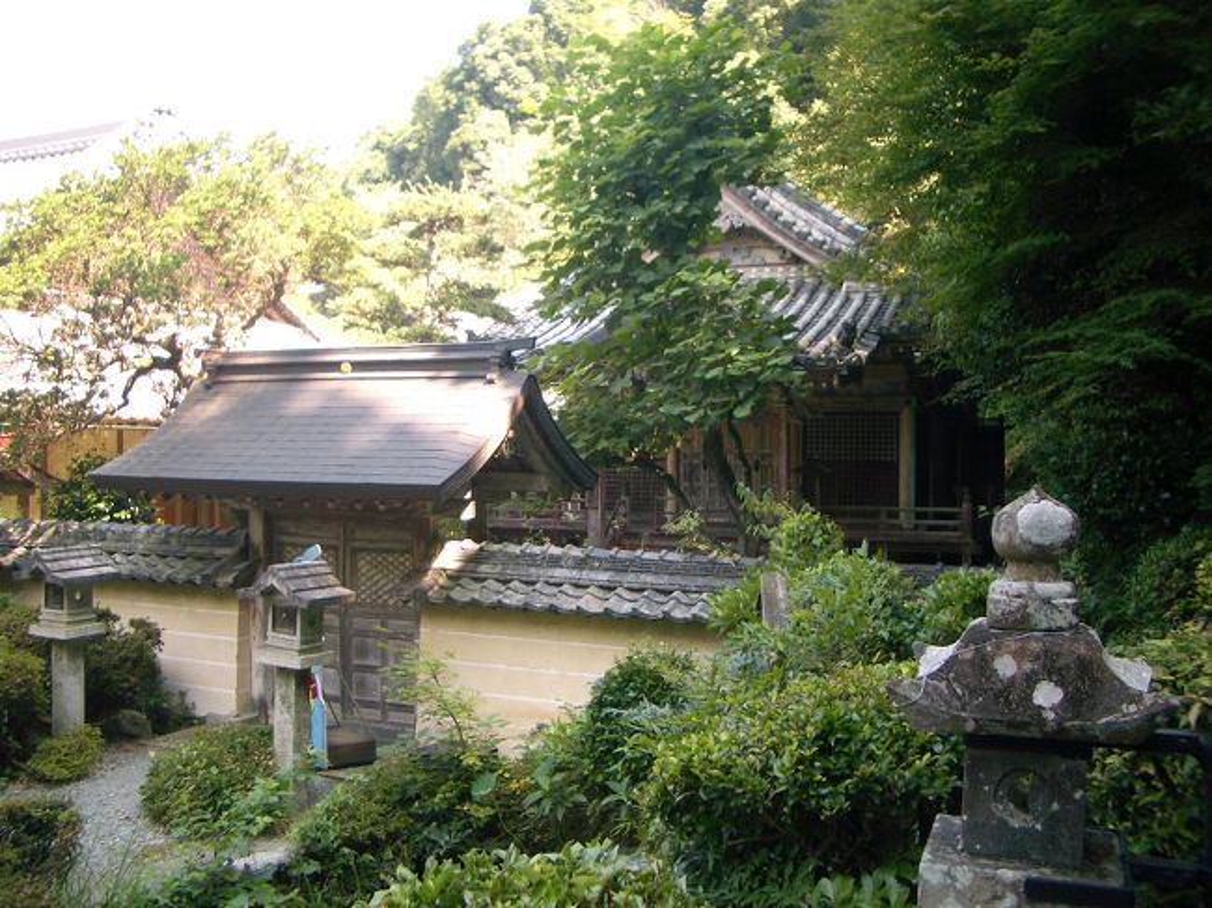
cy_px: 454
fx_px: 1225
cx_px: 606
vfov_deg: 40.7
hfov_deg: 52.6
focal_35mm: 35
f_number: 2.6
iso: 50
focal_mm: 5.8
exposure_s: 1/100
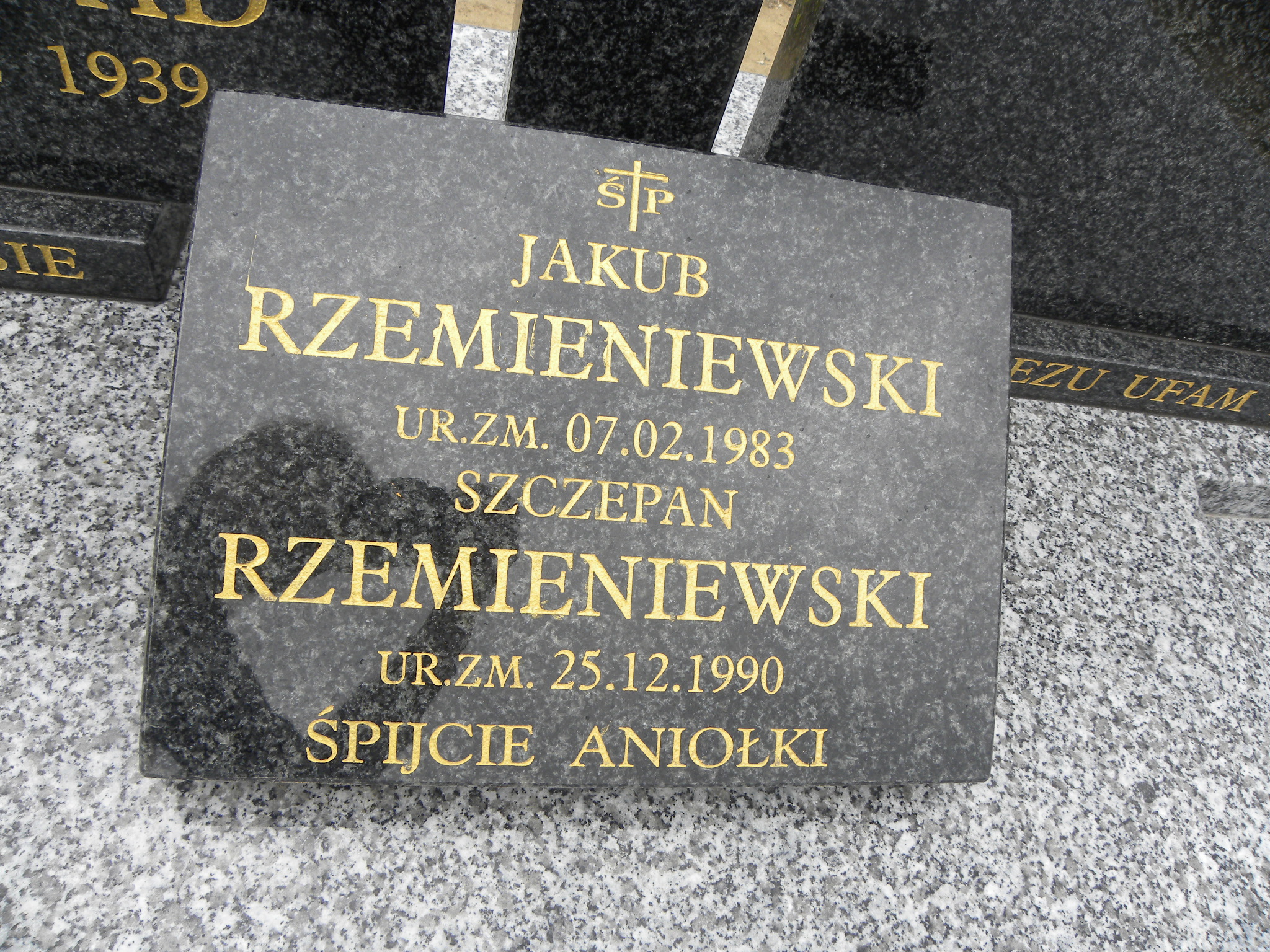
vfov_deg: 53.1
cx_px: 635
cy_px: 476
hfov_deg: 67.3
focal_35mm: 26
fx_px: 954
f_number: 4.5
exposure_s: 1/175
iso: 64
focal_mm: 4.6
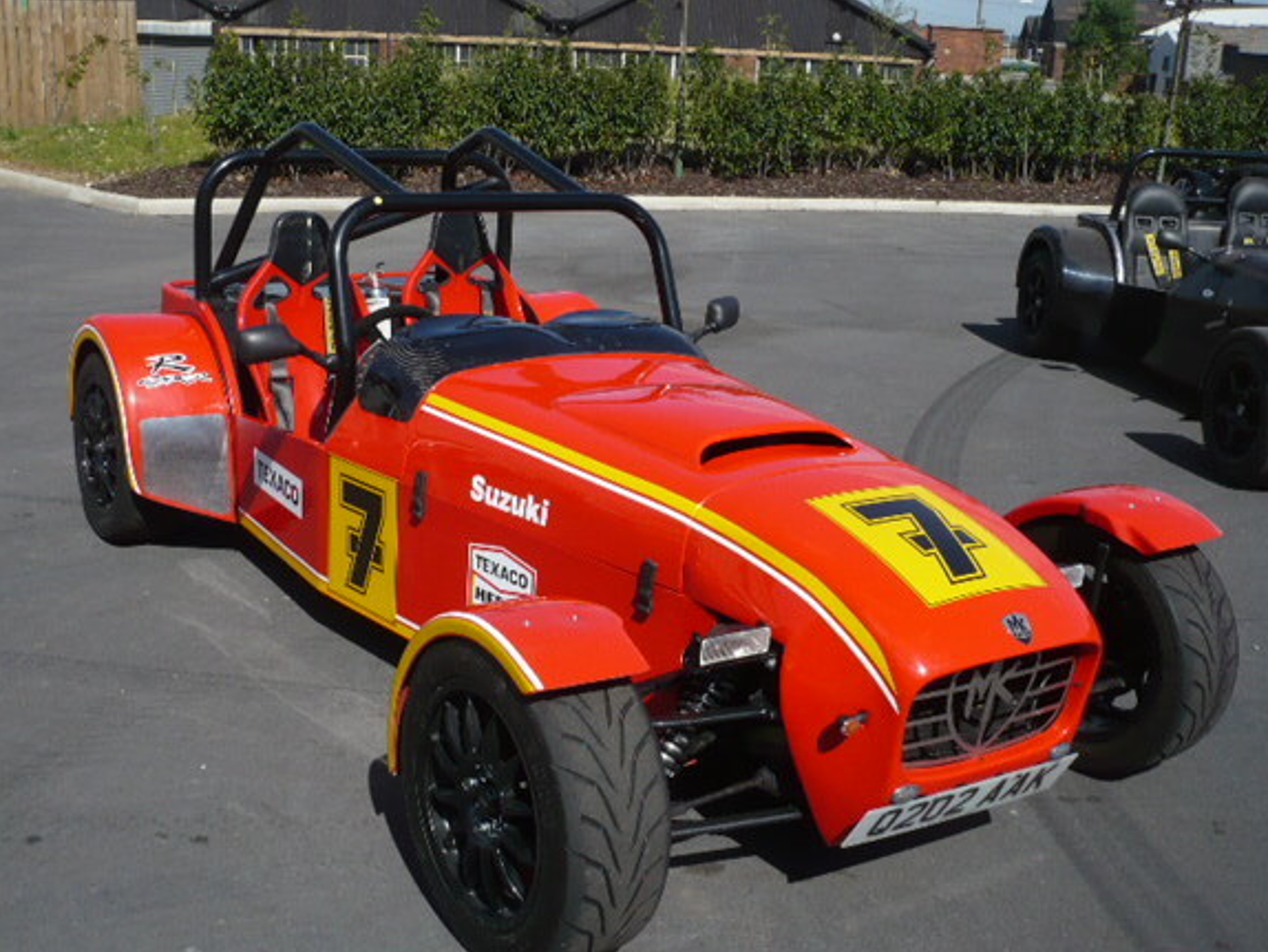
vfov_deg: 36.8
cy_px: 442
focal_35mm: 39
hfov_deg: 47.8
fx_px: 1429
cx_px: 596
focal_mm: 5.8
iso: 100
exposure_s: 1/320
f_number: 8
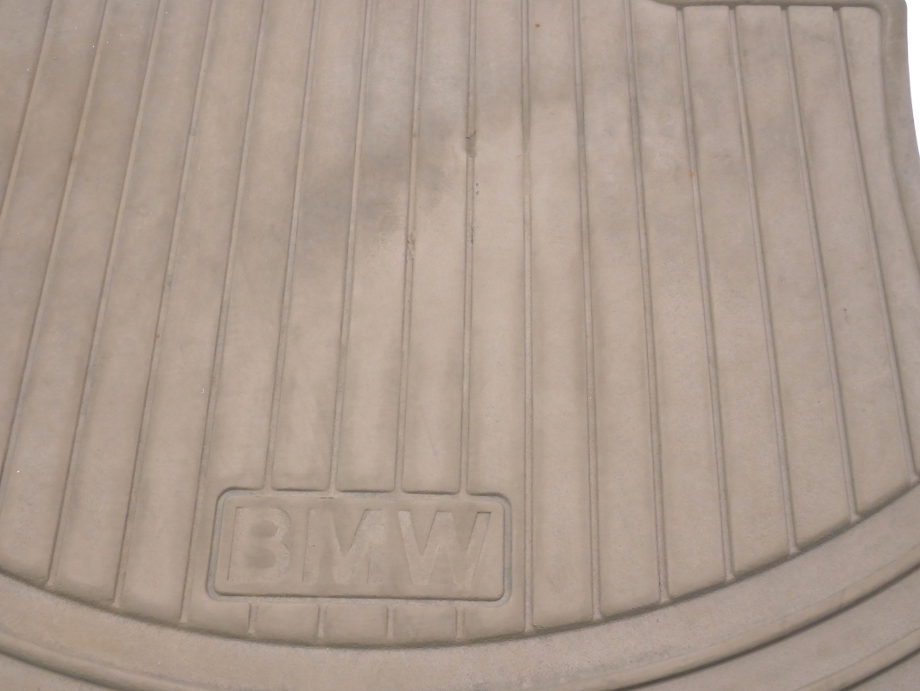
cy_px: 346
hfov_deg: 42.9
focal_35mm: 44
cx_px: 460
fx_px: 1170
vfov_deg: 32.9
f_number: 14
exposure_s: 1/100
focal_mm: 22
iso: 1600
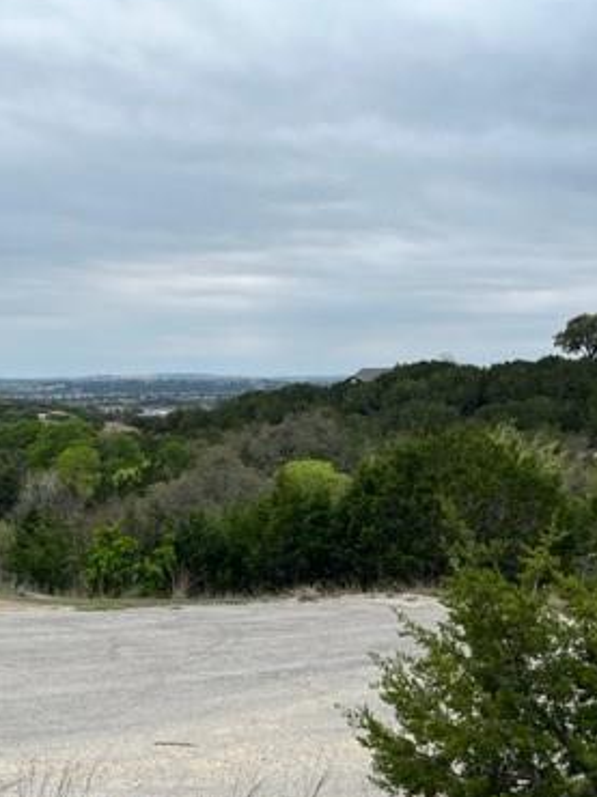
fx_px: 1036
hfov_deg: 32.1
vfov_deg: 42.1
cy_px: 416
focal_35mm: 45
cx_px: 328
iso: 50
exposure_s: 1/1832
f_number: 1.6
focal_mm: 5.1
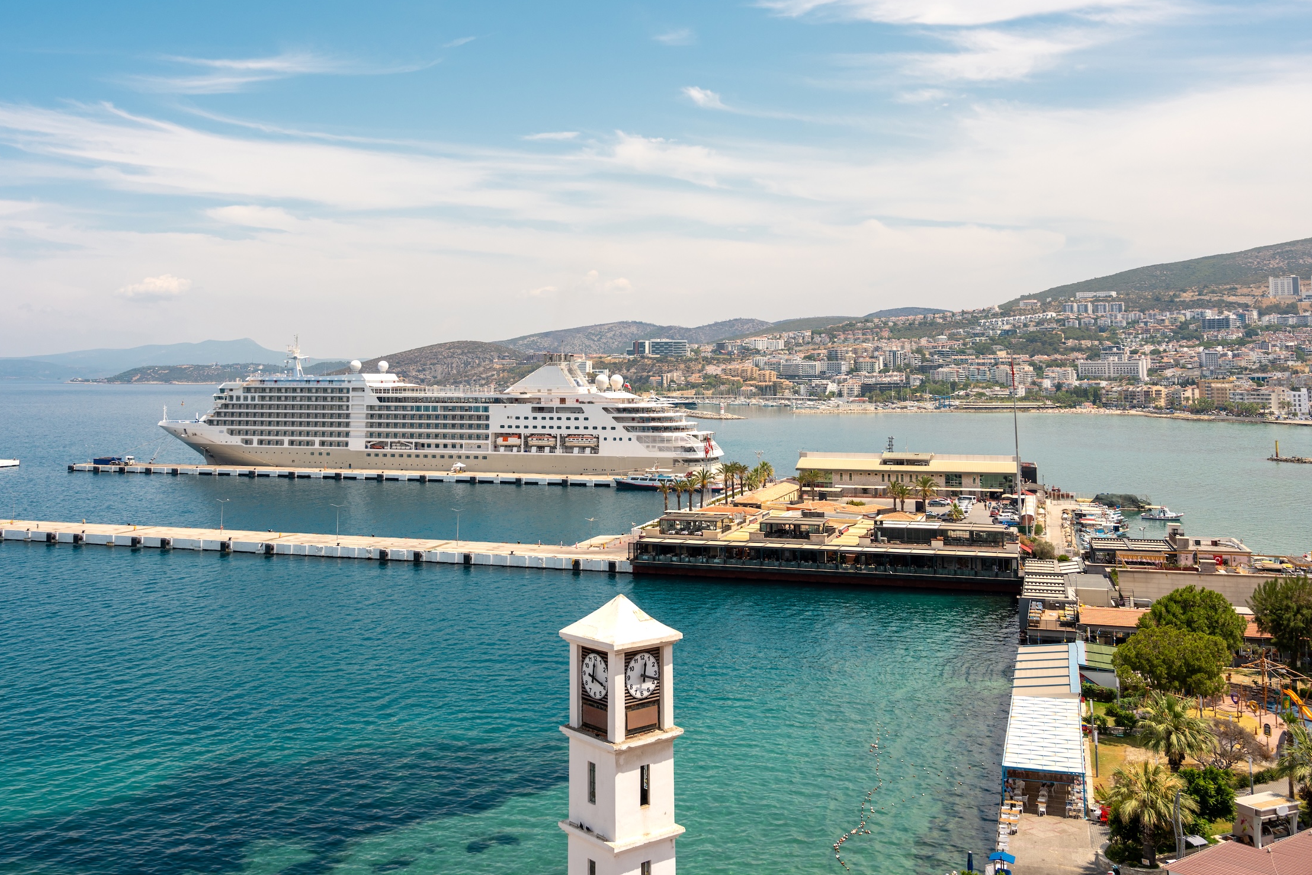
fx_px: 948
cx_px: 707
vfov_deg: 49.5
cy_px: 409
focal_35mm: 26
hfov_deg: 69.3
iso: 80
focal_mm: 24
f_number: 7.1
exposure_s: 1/400
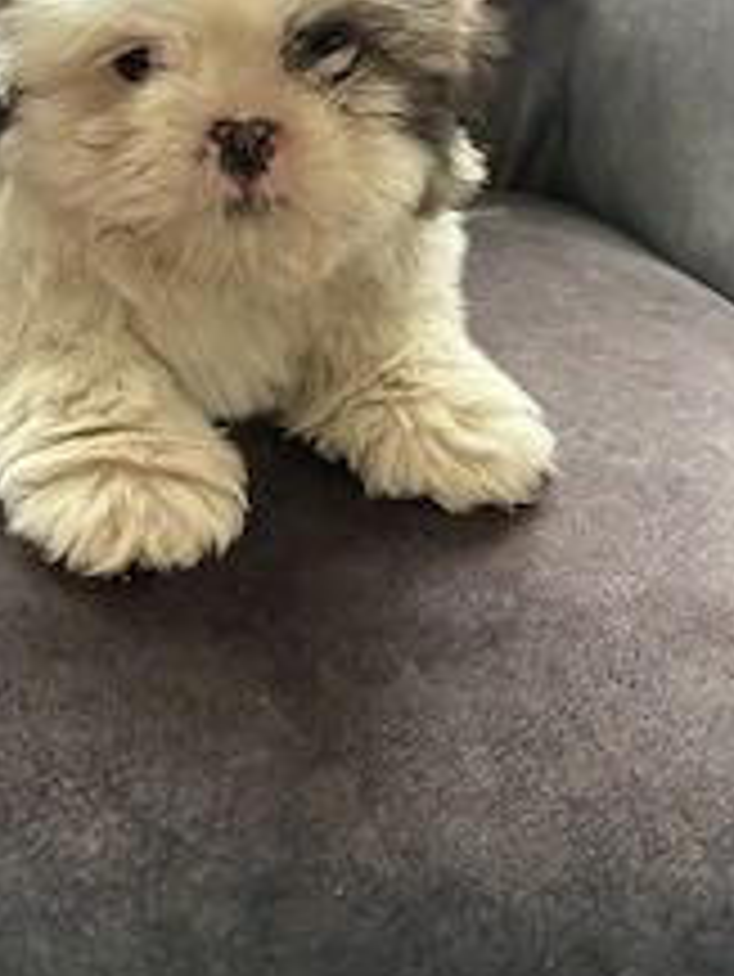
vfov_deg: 38.0
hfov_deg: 30.0
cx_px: 230
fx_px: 1356
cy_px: 175
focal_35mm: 48
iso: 320
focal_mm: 5.96
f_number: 1.6
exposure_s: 1/60
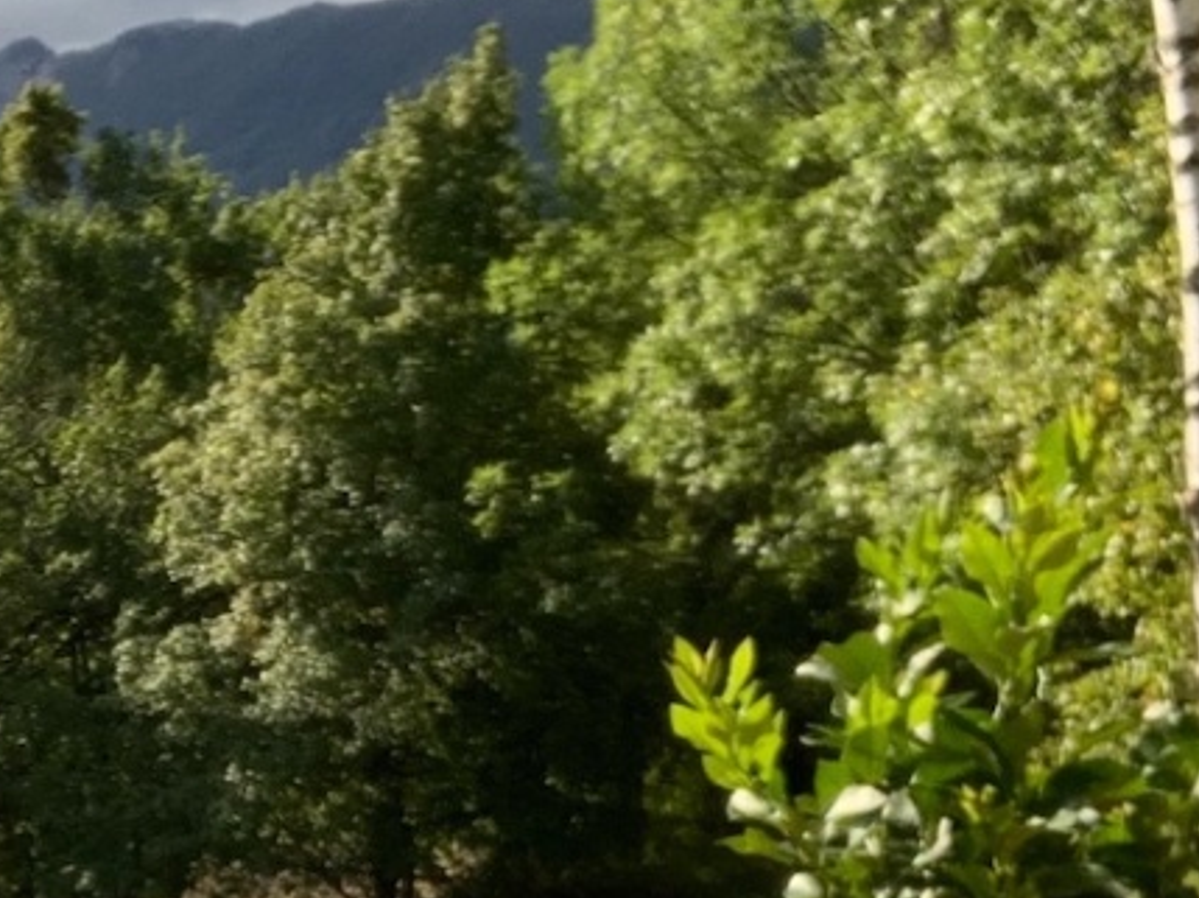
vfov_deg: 13.0
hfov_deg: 17.1
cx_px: -92
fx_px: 3876
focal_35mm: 112
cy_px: 930
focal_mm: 2.87
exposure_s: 1/502
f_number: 2.2
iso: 16
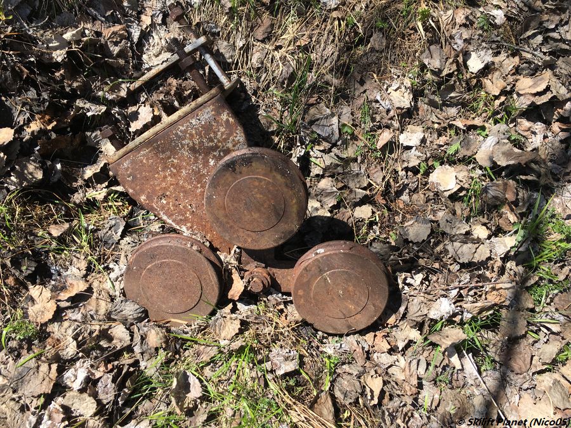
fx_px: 478
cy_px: 214
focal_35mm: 29
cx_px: 286
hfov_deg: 61.7
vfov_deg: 48.2
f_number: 2.2
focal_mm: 4.15
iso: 25
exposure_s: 1/905
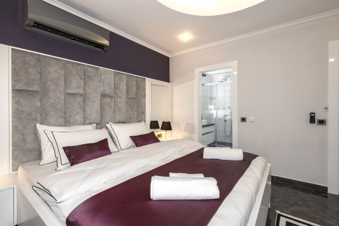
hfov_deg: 96.7
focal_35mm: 16
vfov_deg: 73.7
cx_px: 170
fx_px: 151
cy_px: 113
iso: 100
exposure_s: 1/4
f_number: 10
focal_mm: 16
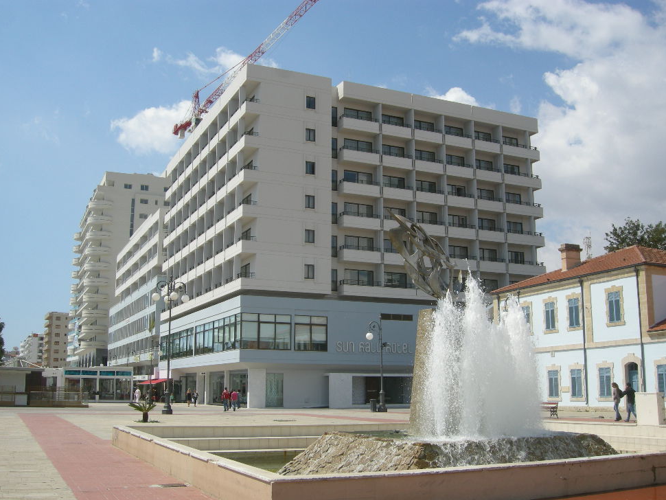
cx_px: 338
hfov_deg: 49.0
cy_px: 258
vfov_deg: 37.7
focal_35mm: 38
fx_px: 731
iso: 64
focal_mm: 7.5
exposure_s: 1/344
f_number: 6.1
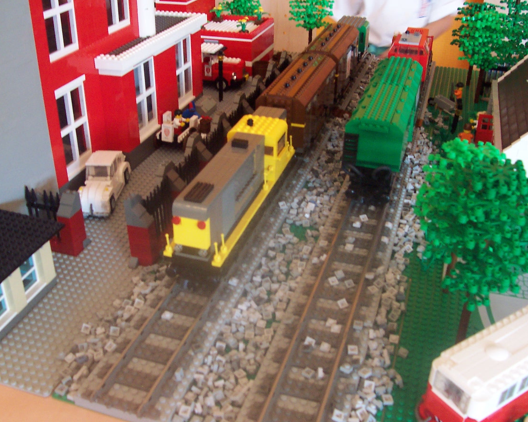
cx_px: 250
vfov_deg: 38.2
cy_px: 210
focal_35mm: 39
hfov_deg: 46.8
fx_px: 609
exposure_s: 1/20
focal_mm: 5.6
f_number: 2.8
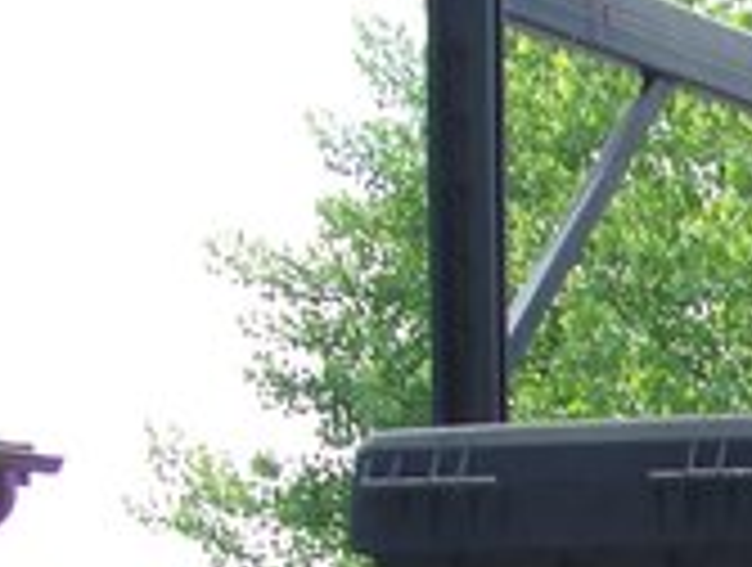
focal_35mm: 172
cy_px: 1202
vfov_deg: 8.2
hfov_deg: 10.2
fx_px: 3745
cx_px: 1720
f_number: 2.8
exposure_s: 1/200
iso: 64
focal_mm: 7.54
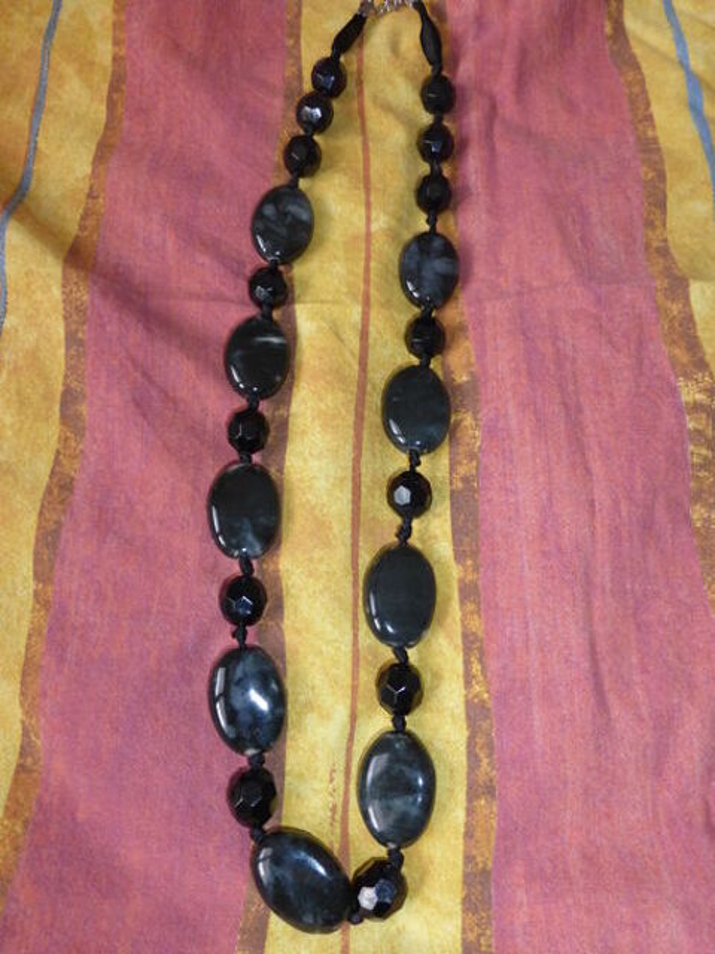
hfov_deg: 54.9
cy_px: 477
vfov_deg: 69.4
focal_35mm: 25
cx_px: 358
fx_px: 689
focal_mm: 4.3
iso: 320
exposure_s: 1/60
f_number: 3.3
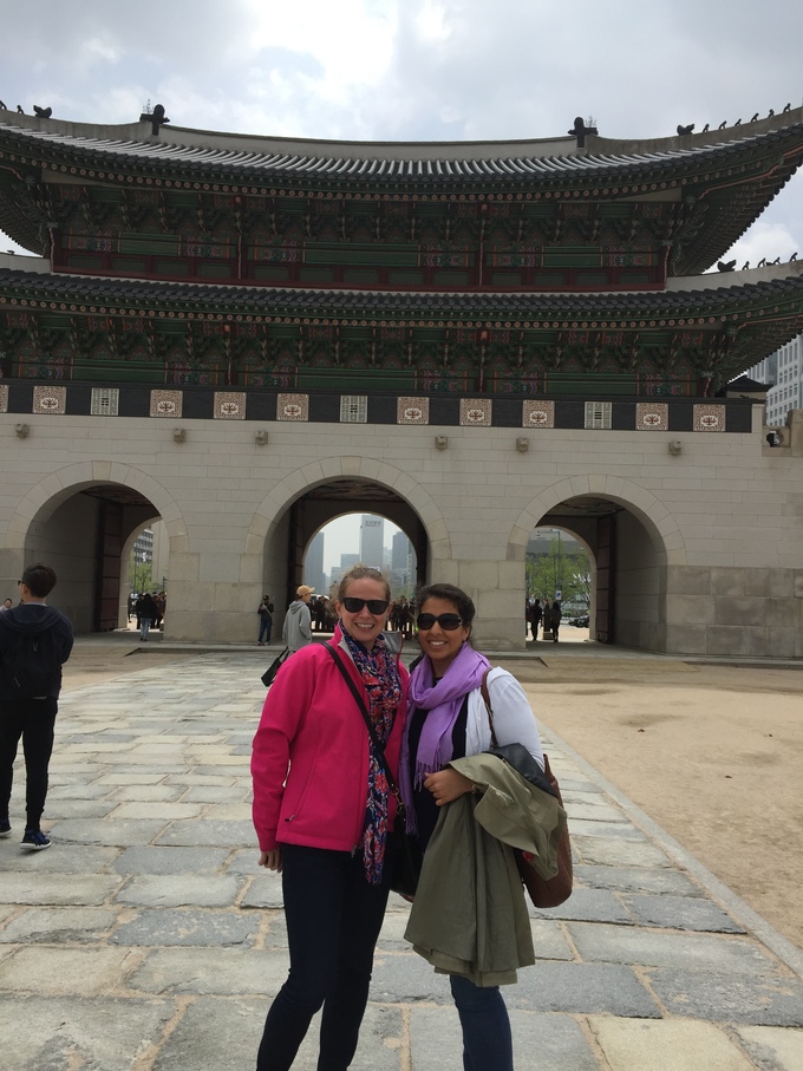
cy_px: 536
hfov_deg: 48.2
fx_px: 897
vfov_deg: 61.7
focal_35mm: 29
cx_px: 402
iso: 32
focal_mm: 4.15
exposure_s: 1/2825
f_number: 2.2
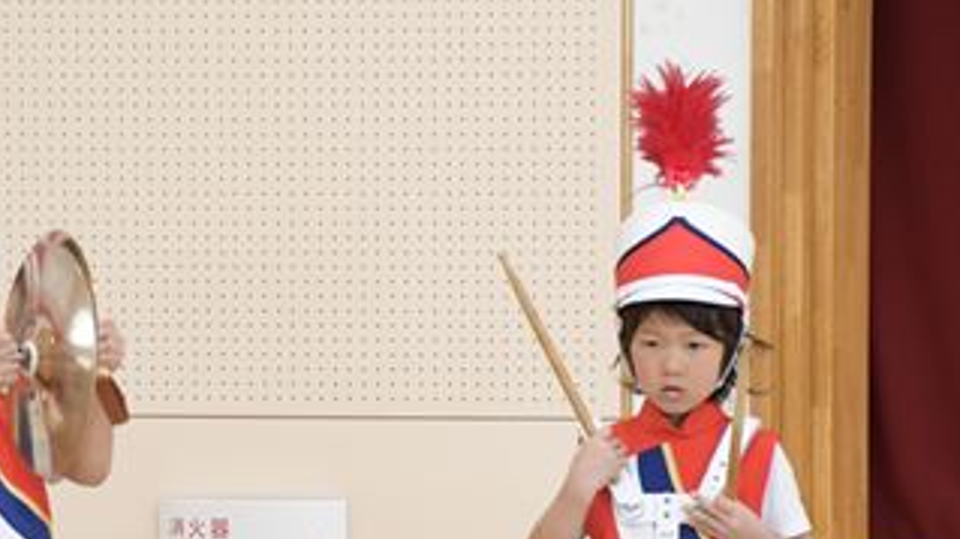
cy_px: 444
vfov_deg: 3.6
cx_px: 334
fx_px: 8467
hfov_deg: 6.5
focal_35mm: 333
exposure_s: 1/125
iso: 3200
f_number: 6
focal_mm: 135
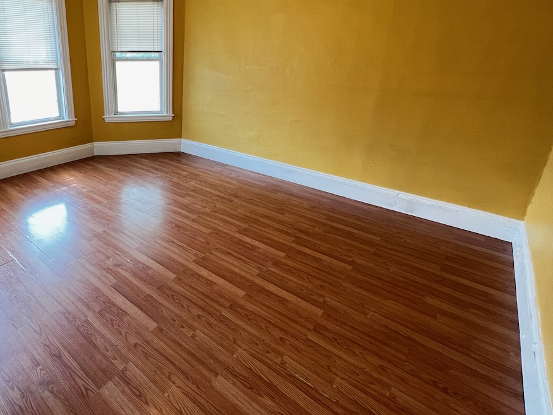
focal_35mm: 19
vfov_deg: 67.6
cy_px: 156
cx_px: 169
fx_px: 304
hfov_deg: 80.8
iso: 160
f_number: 1.8
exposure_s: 1/60
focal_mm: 1.57
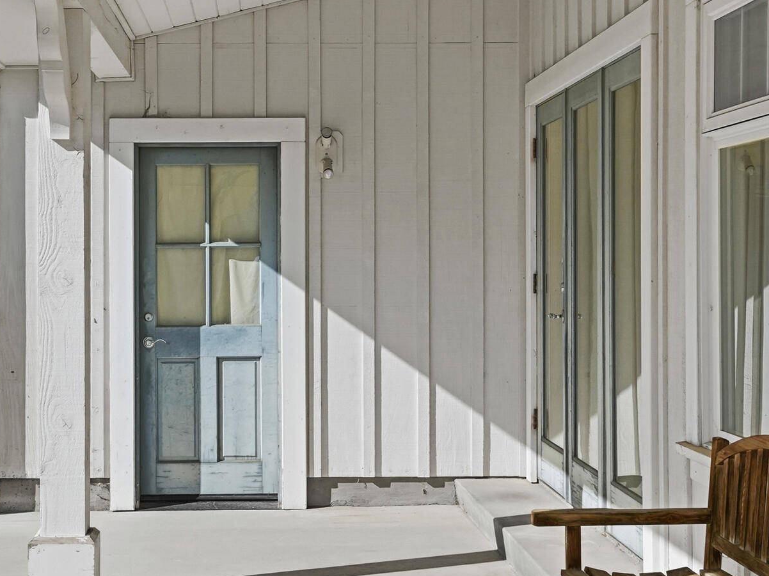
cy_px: 252
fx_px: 1555
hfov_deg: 27.7
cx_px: 289
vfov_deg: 21.0
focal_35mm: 70
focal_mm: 35
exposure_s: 1/8000
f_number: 8
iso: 1000
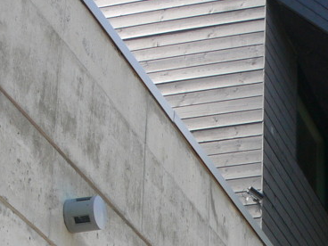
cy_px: 421
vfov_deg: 10.3
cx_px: 357
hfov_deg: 14.1
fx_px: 1298
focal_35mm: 137
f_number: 5.6
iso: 80
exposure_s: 1/125
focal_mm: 7.4
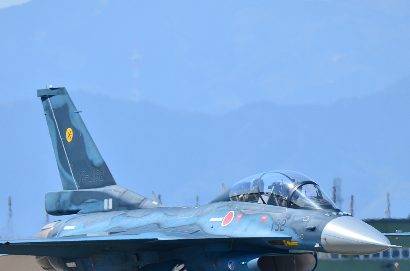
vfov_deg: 1.7
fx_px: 8942
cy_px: 143
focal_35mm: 787
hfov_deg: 2.6
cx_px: 193
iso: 280
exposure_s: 1/1000
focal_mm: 480
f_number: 6.3
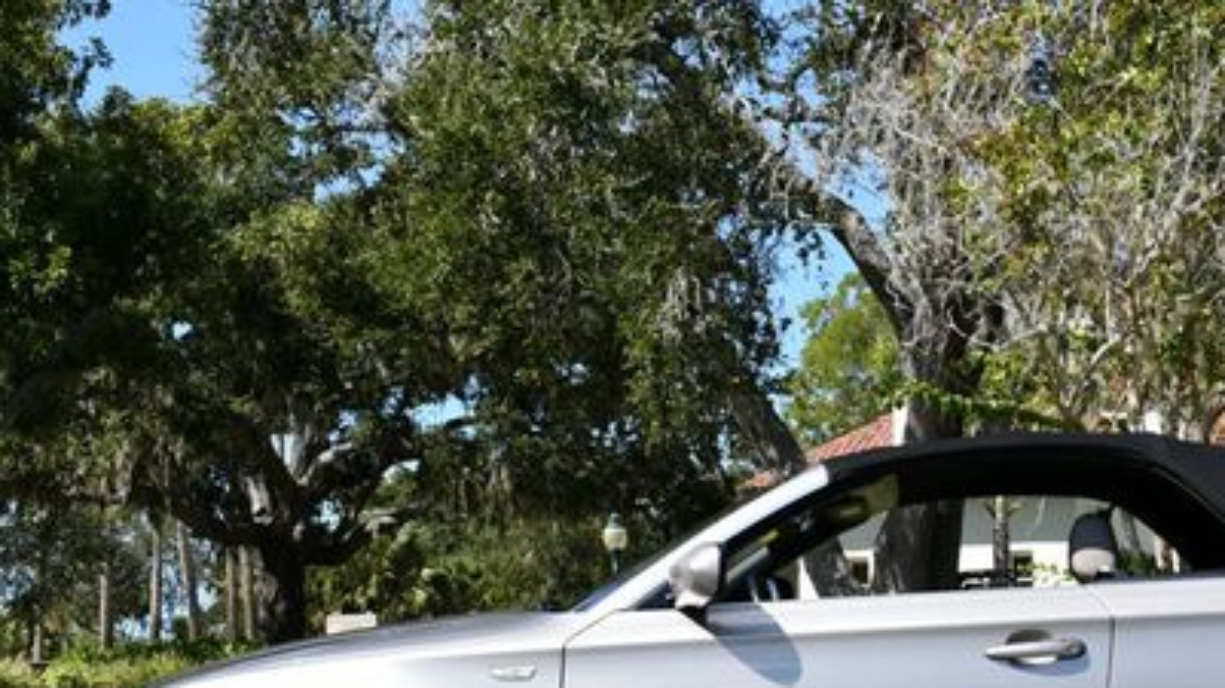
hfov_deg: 27.2
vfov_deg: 15.6
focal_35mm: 77
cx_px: 913
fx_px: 2500
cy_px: 505
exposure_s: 1/250
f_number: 8
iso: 100
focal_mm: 23
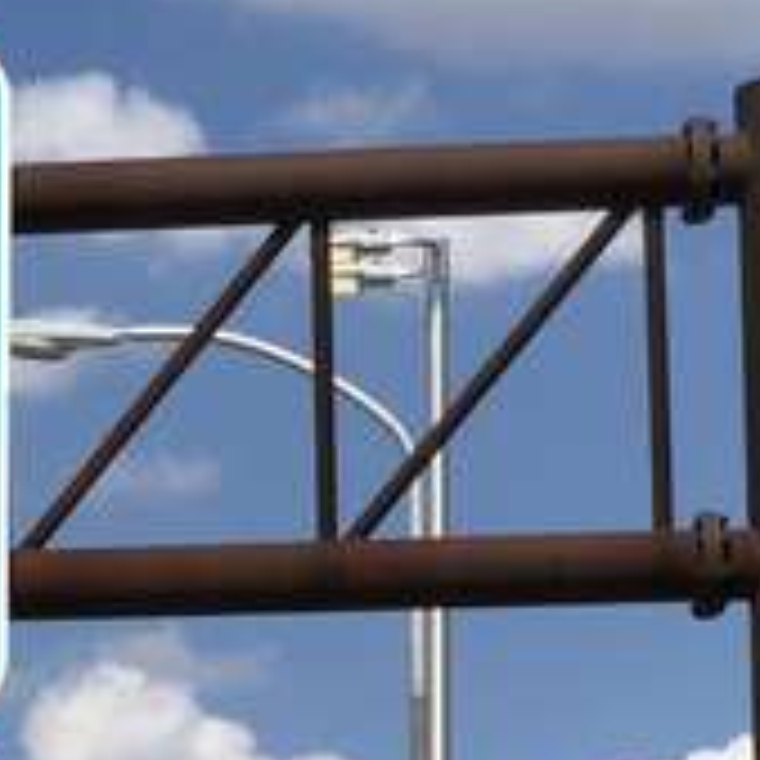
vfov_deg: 7.8
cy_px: 1291
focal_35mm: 217
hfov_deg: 7.7
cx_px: -715
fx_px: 5390
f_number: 2.4
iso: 16
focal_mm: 6
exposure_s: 1/1946
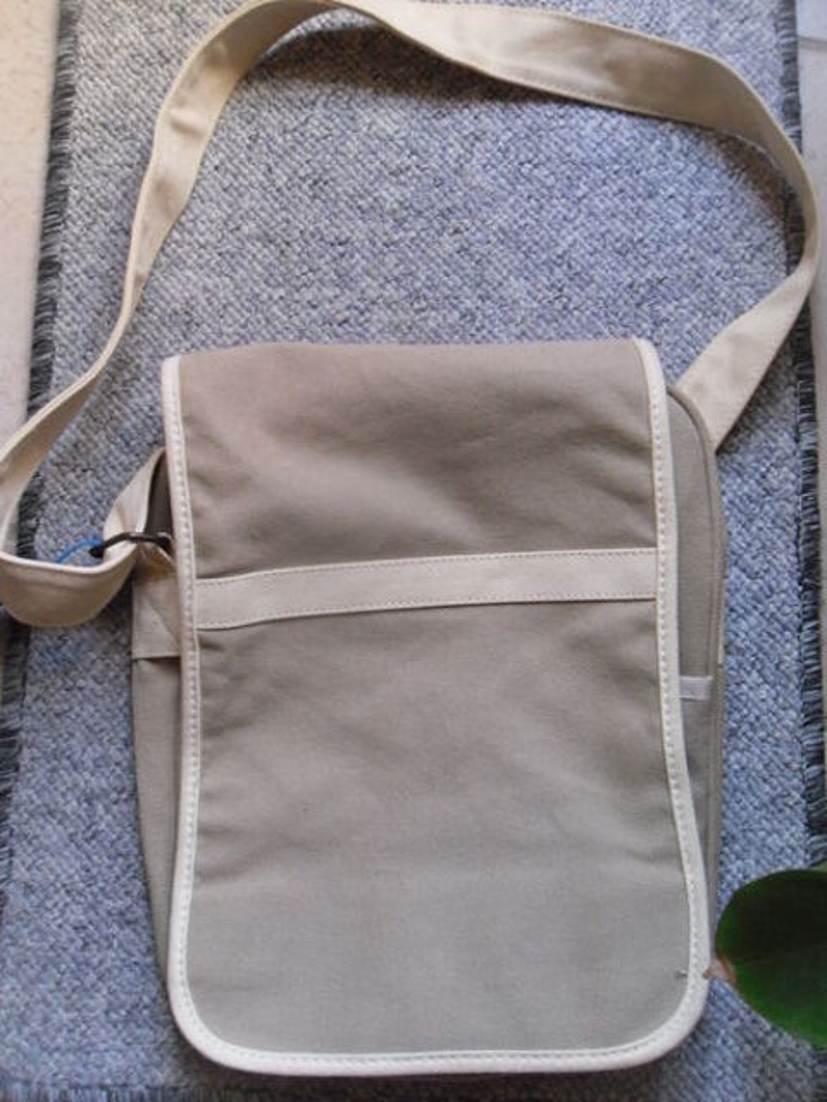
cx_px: 414
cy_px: 551
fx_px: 1115
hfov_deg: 40.7
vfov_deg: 52.6
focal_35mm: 35
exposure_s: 1/22
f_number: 3.5
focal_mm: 6.3
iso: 400
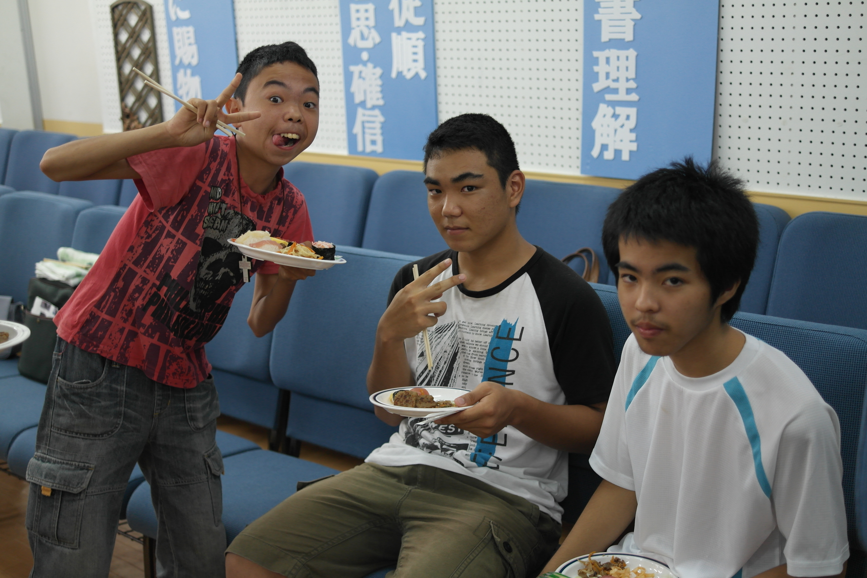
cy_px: 289
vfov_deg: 29.2
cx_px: 434
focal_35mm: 46
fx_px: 1108
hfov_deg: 42.7
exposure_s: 1/100
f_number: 2
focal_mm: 30
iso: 400
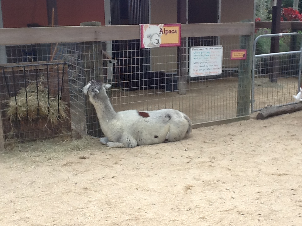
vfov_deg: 44.2
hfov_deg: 56.8
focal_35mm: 32
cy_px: 113
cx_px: 151
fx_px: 279
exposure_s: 1/377
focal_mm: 2.03
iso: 64
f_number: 2.4
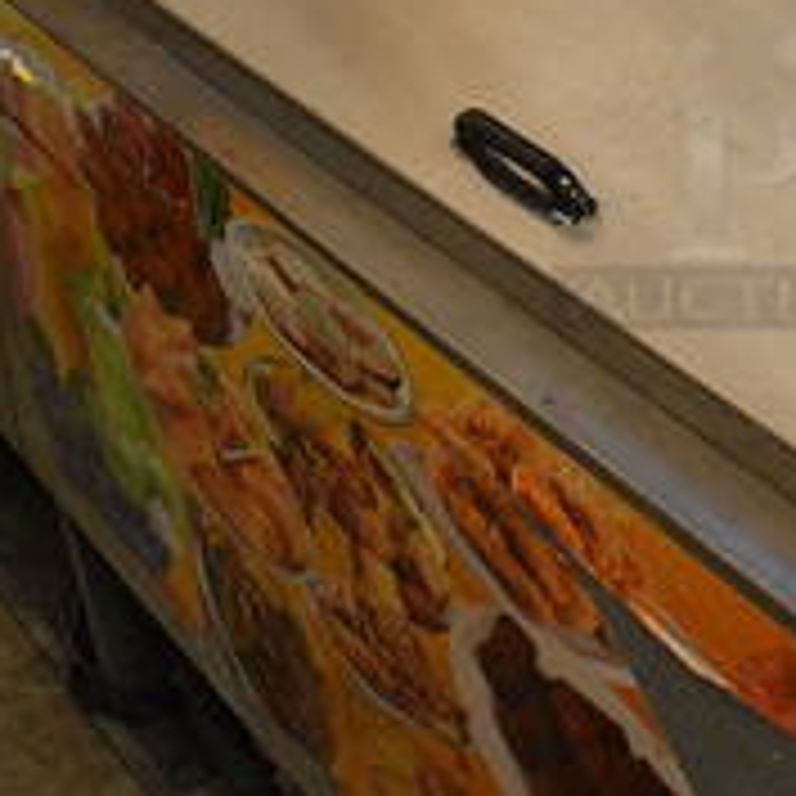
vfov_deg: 21.7
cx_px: 886
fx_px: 2055
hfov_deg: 20.8
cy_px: 171
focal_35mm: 79
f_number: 3.5
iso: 2800
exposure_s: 1/125
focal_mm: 18
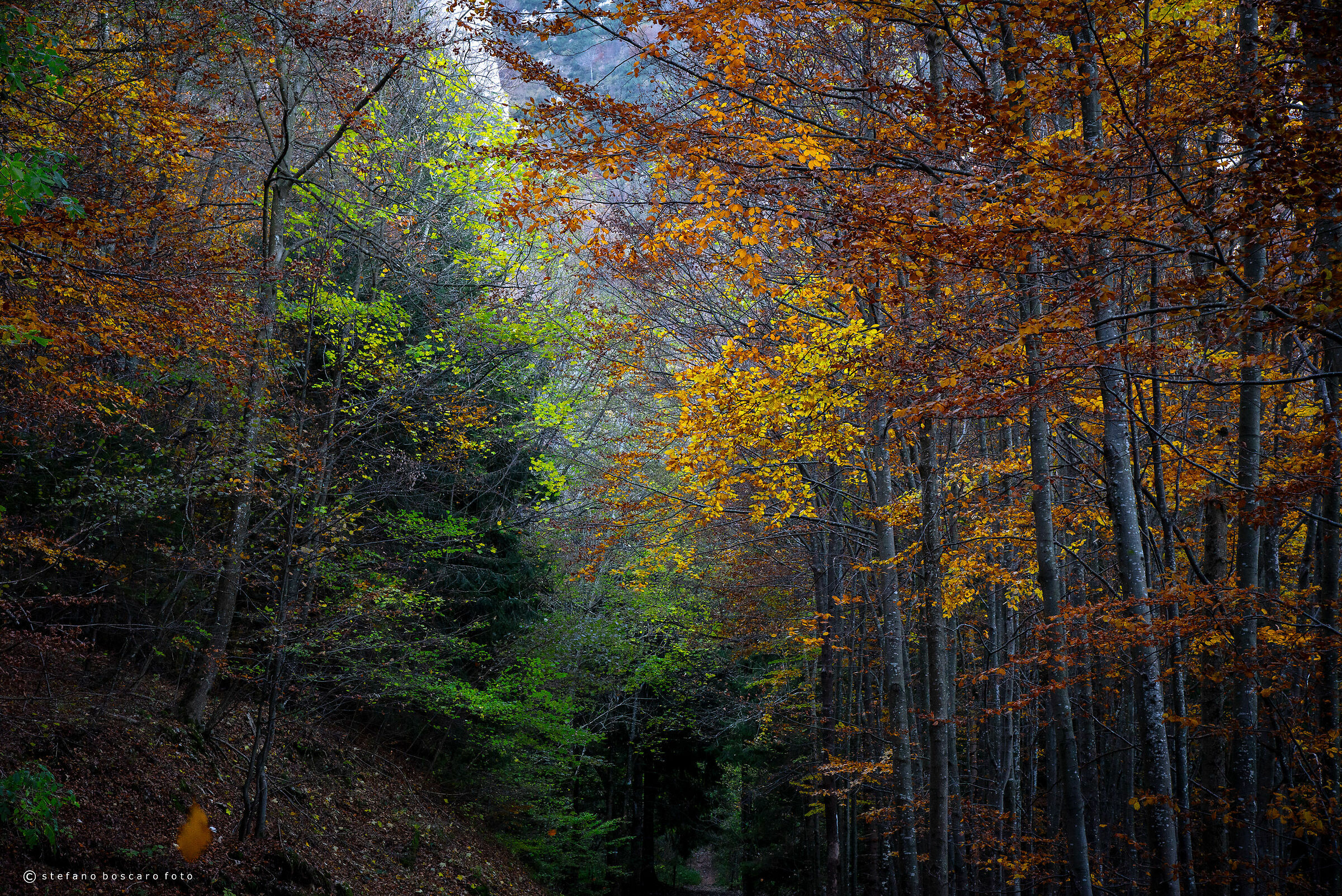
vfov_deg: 18.2
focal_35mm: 75
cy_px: 448
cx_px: 671
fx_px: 2797
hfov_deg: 27.0
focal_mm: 75
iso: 1600
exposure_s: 1/100
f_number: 10
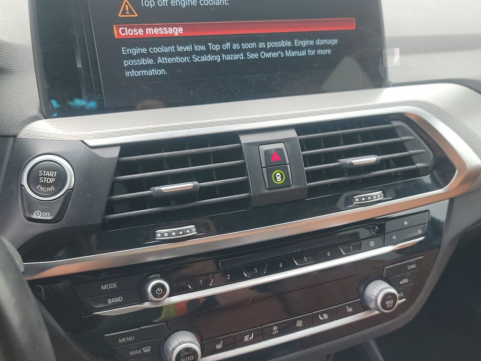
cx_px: 267
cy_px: 209
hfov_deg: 53.8
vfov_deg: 41.7
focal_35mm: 34
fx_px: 472
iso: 79
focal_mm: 6.7
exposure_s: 1/59
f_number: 1.8
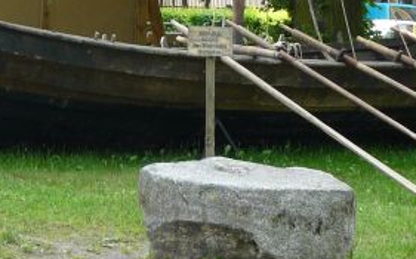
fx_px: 1676
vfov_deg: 8.5
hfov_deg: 13.9
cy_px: -203
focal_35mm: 148
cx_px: -19
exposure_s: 1/100
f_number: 3.2
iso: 100
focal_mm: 6.9
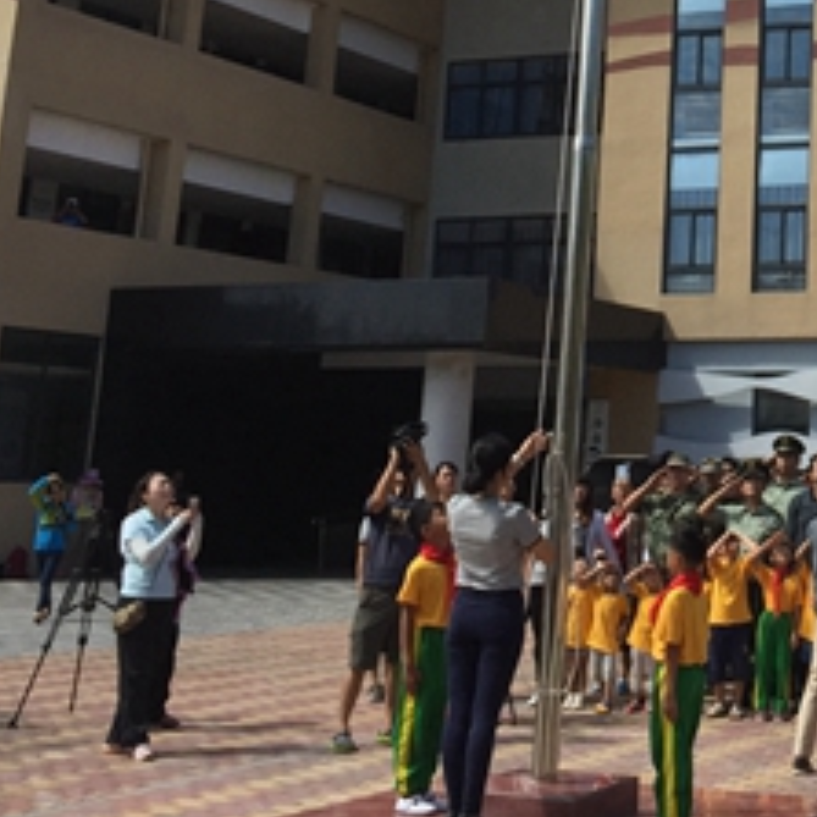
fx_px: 1842
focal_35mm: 69
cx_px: 883
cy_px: 0
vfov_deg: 23.9
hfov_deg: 23.6
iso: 32
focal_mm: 4.15
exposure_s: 1/3049
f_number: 2.2
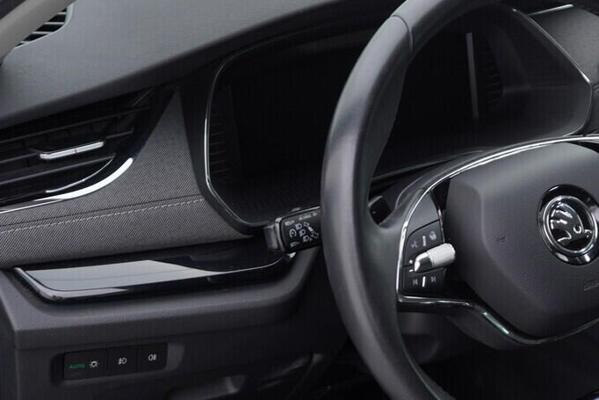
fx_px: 1265
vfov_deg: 18.0
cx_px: 514
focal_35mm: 76
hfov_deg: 26.0
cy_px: 209
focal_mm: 24
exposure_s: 1/60
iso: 125
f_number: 3.5
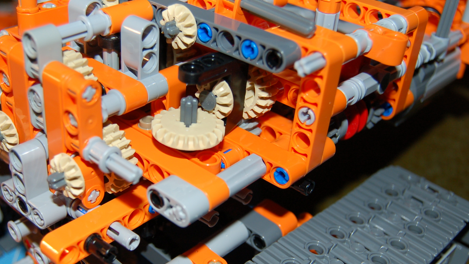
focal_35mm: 48
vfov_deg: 24.9
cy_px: 153
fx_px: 597
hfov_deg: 42.8
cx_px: 197
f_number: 3.8
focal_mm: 20
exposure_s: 1/60
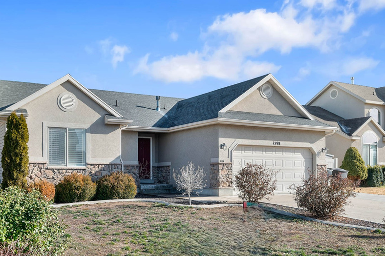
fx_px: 417
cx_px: 153
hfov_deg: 49.2
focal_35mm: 39
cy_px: 148
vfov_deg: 34.1
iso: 320
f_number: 8
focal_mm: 30
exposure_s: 1/640
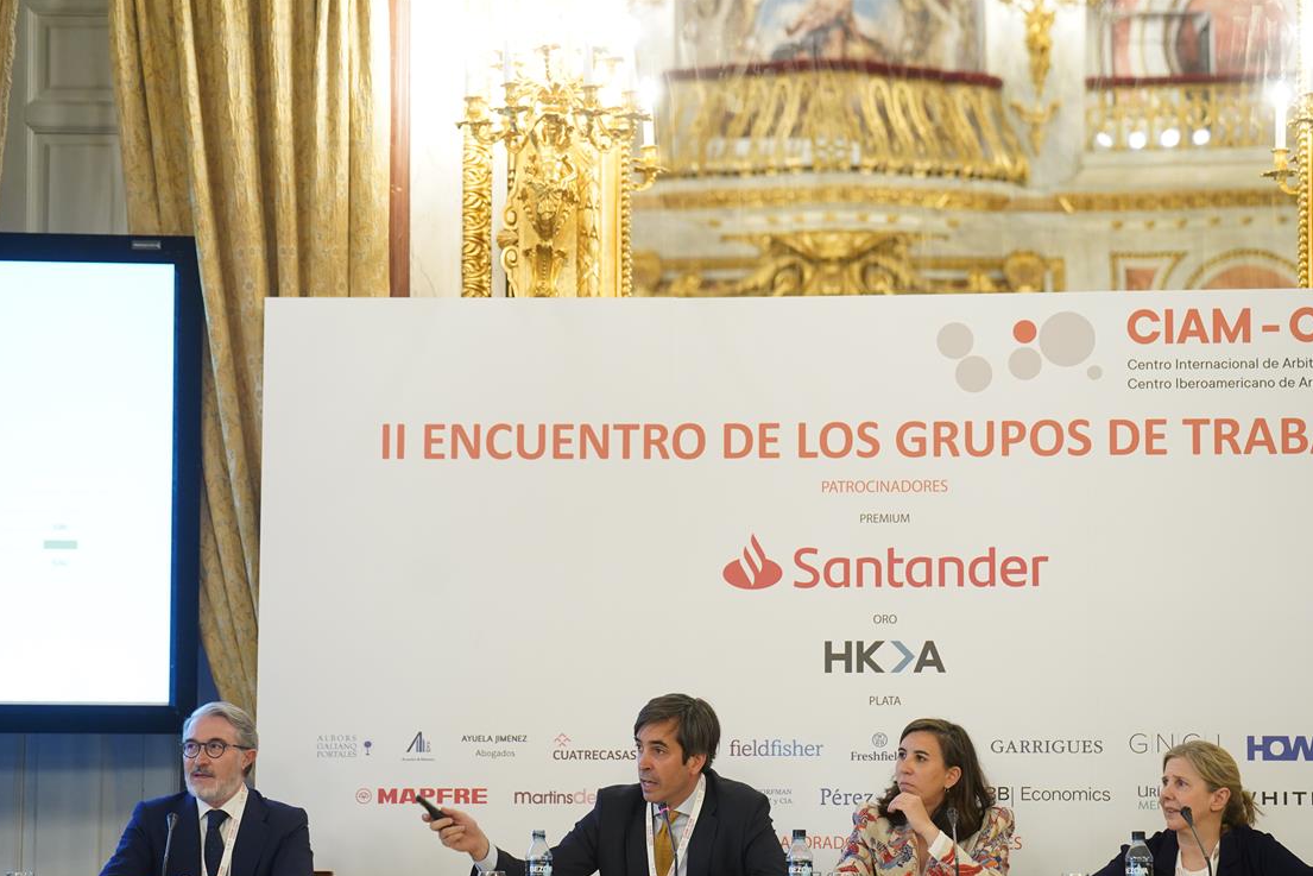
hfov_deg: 18.6
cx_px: 736
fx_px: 4012
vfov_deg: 12.5
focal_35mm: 110
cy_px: 500
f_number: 3.2
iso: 2500
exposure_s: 1/125
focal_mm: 95
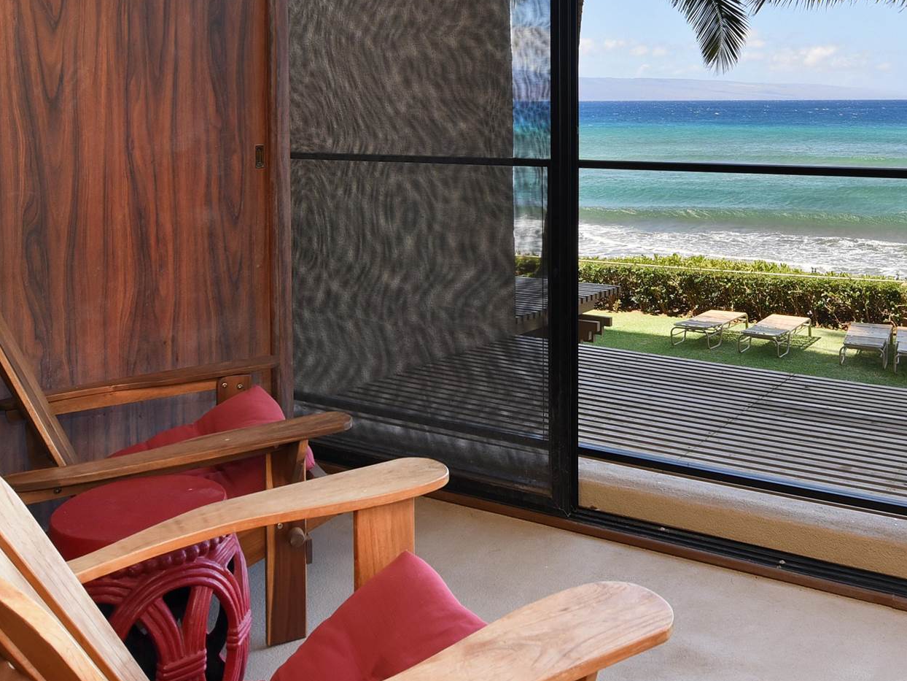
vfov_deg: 36.2
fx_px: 996
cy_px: 120
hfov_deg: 48.3
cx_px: 594
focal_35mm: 38
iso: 720
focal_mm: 16
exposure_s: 1/13
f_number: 16
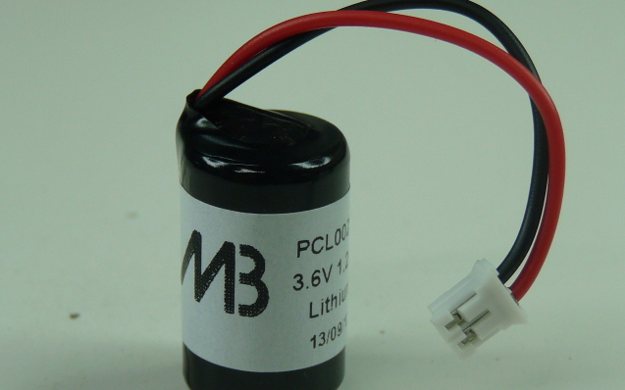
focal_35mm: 131
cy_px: 209
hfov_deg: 15.9
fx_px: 2231
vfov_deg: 10.0
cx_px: 312
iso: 100
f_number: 3.4
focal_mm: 12.4
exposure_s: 1/100
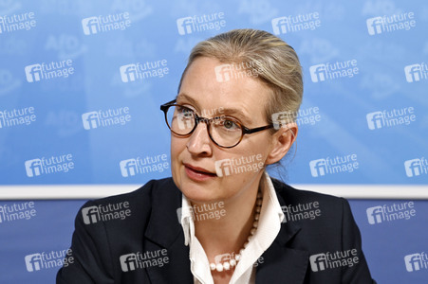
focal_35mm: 200
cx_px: 214
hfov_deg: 10.3
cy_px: 142
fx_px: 2376
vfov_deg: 6.9
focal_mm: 200
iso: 3200
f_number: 7.1
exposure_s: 1/500
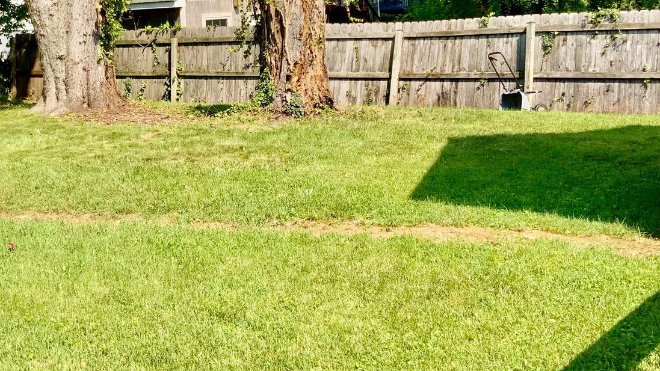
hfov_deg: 34.9
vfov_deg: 20.3
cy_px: 109
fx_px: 1033
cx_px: 187
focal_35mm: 59
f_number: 1.8
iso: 16
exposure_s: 1/978
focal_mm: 3
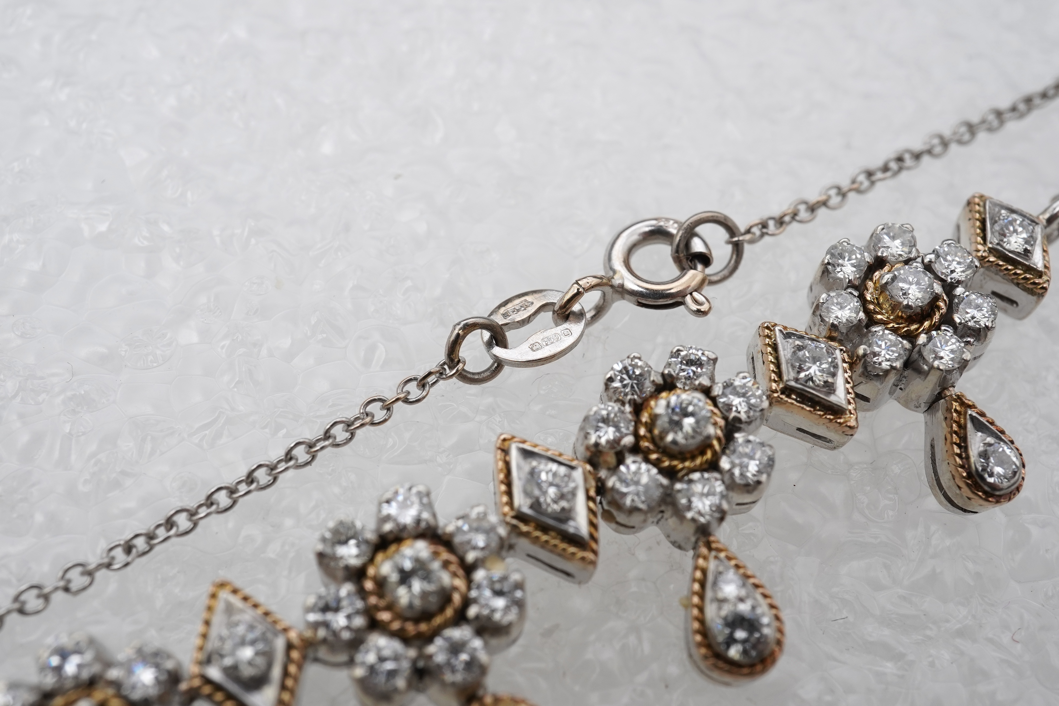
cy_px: 353
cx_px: 530
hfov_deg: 43.6
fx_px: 1324
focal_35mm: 45
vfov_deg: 29.9
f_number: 20
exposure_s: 1/125
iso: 400
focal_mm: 30
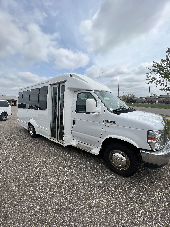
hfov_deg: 89.9
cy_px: 114
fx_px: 85
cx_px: 85
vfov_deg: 106.2
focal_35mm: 13
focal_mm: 1.57
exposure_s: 1/2660
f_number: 1.8
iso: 32
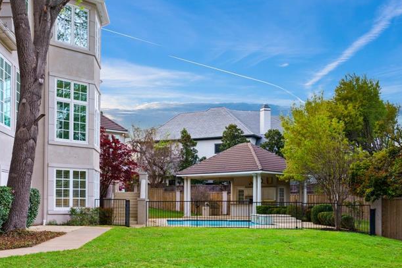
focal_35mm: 47
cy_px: 199
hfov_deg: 41.5
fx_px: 525
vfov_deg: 28.3
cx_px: 142
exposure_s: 1/60
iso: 800
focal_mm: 28
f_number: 6.3
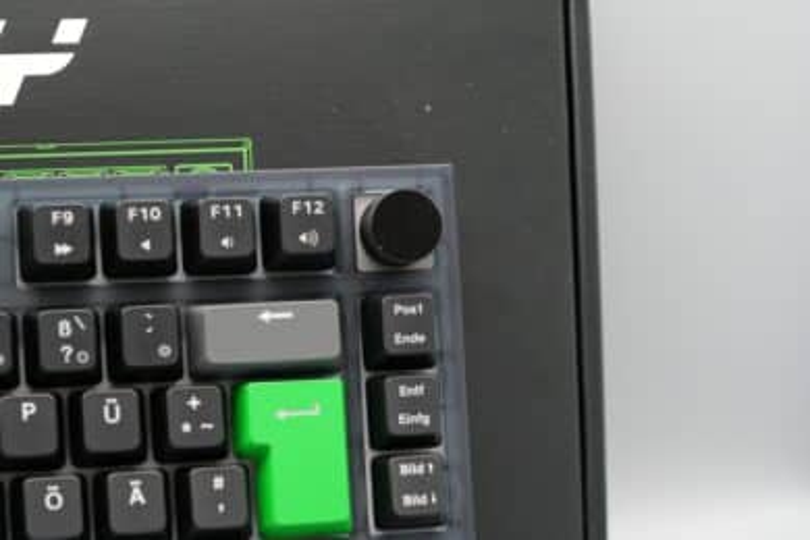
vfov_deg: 13.0
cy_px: 270
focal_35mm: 105
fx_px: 2362
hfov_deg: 19.5
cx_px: 405
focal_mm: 105
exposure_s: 1/125
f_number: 9
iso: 3200
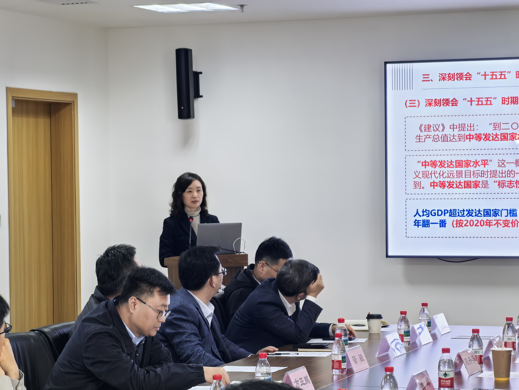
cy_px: 195
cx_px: 260
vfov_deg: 13.5
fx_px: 1649
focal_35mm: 110
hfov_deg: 17.9
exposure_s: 1/40
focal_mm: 14.6
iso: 320
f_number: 3
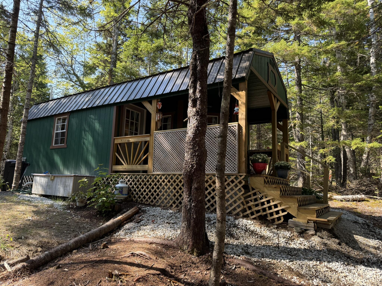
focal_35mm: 24
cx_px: 191
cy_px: 143
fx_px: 265
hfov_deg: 71.6
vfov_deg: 56.8
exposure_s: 1/649
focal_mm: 6.76
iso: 100
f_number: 1.78
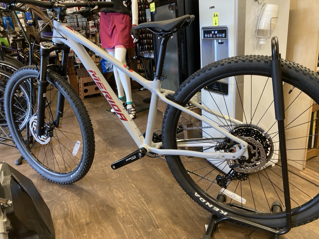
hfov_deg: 63.4
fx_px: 258
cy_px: 120
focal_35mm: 28
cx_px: 160
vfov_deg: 49.7
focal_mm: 3.99
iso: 250
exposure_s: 1/60
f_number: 1.8
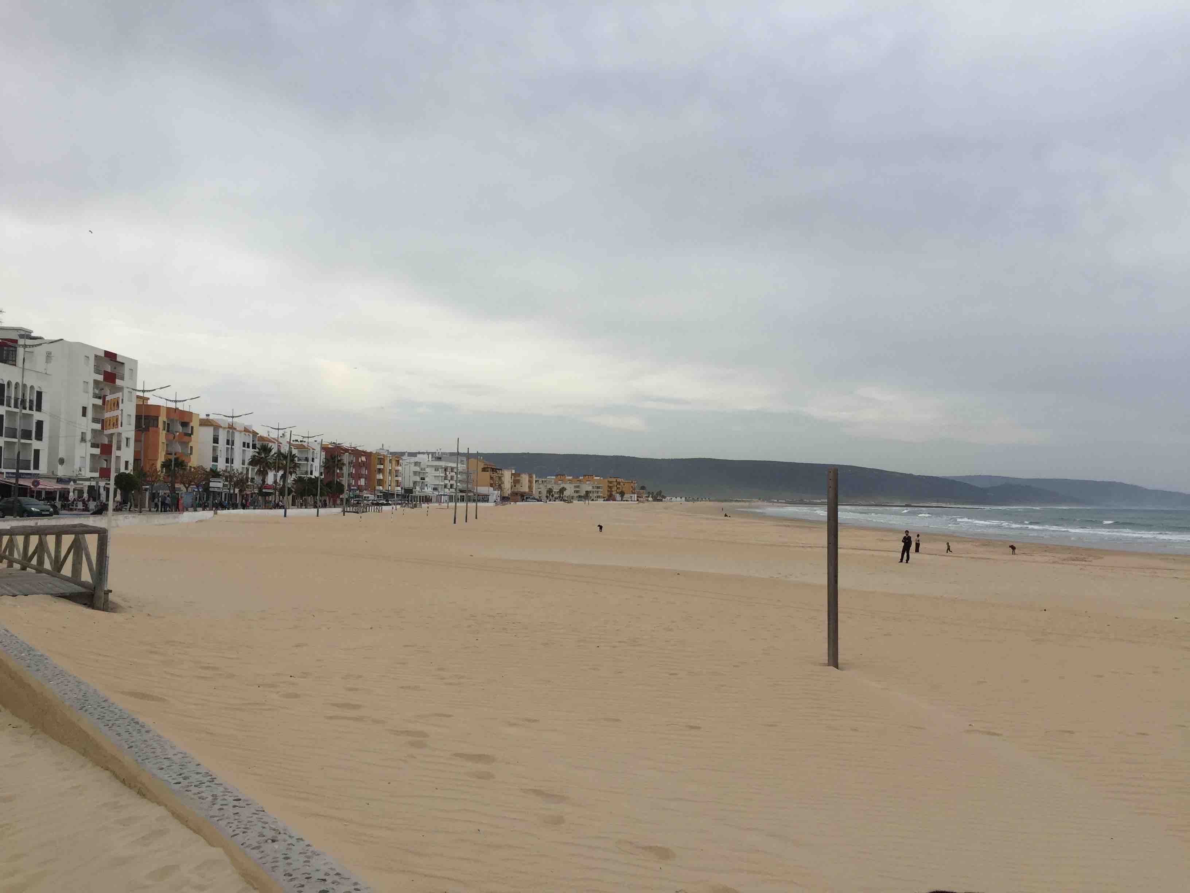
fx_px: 997
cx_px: 595
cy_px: 446
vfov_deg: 48.2
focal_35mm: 29
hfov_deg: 61.7
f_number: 2.2
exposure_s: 1/1522
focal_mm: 4.15
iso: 32
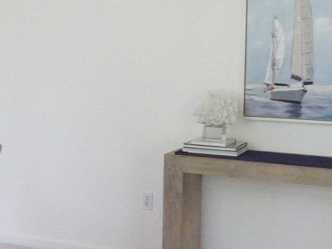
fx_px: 672
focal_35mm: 70
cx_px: 171
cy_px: 77
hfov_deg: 27.8
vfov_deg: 20.9
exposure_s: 1/8
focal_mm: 4.3
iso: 560
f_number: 3.5
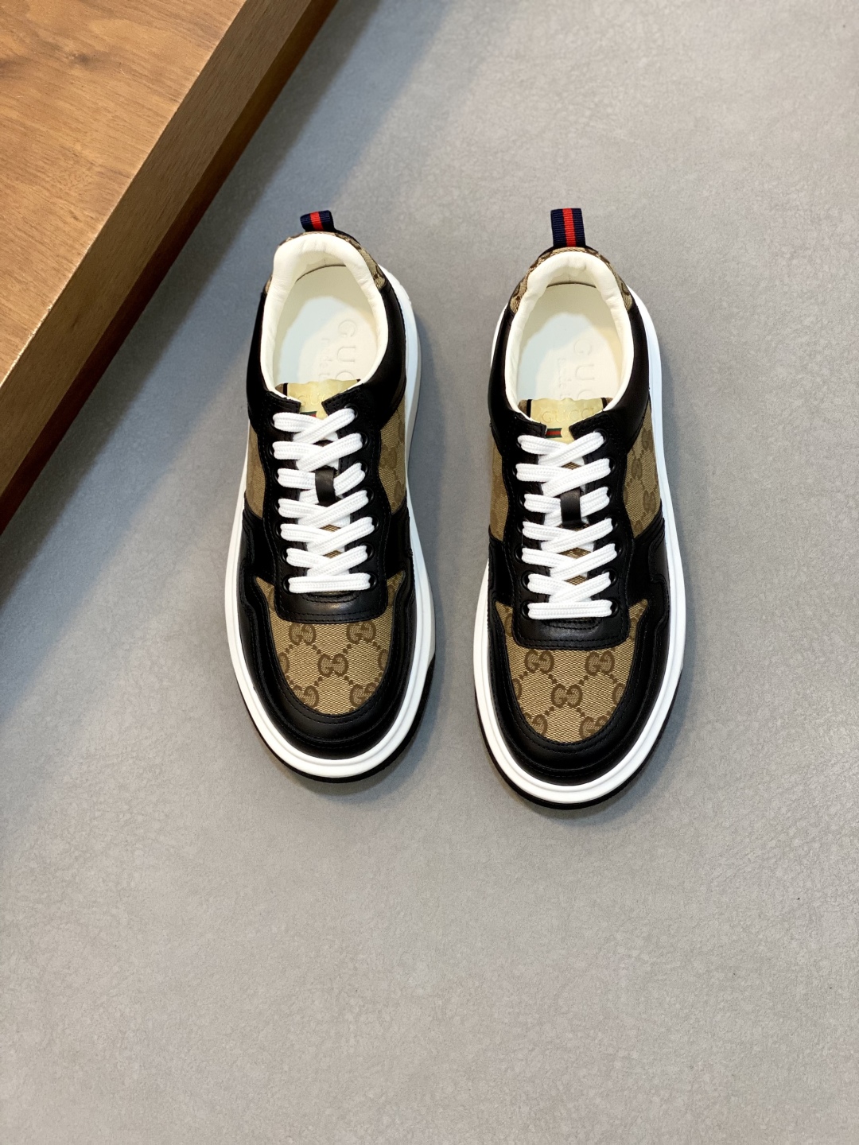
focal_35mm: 52
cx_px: 430
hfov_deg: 28.0
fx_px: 1721
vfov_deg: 36.8
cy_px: 572
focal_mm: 6
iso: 125
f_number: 2
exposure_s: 1/100
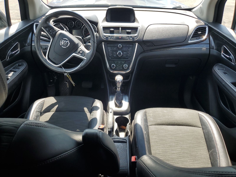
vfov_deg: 53.1
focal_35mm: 26
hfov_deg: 67.3
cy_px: 88
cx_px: 118
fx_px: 177
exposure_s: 1/500
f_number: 1.5
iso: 50
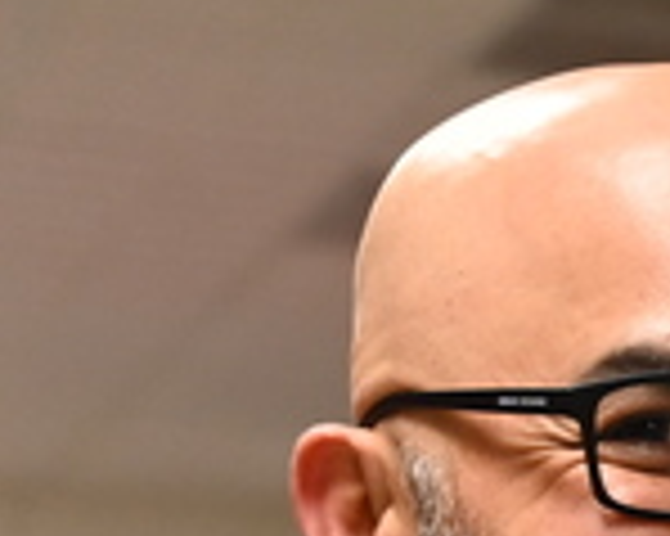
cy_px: 1043
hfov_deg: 5.7
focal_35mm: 322
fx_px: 6381
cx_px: 1722
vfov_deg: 4.7
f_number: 4
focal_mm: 50
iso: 1600
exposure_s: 1/125
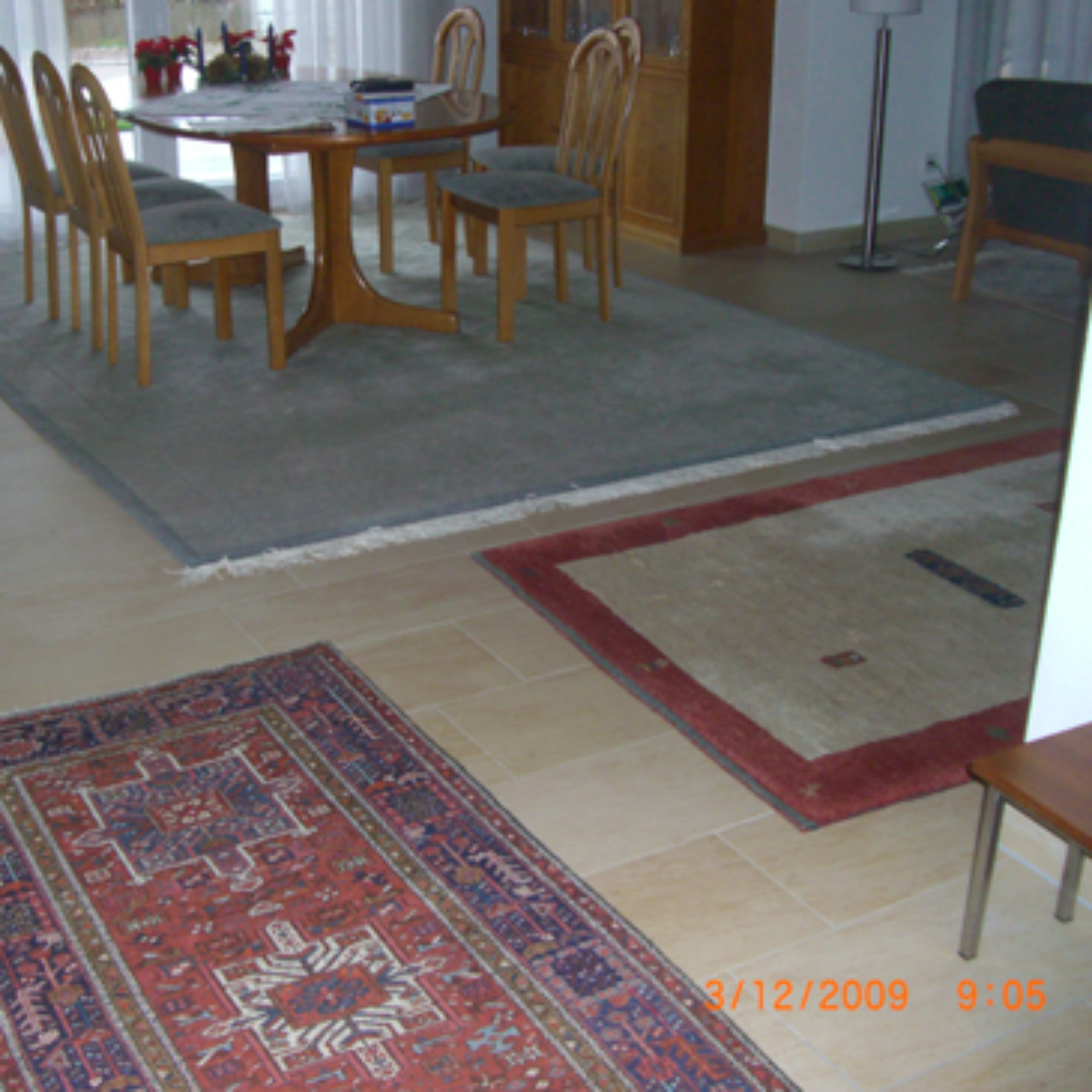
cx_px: 389
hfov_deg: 36.5
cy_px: 549
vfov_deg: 36.8
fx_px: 1642
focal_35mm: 46
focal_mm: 7.9
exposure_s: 1/60
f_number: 2.8
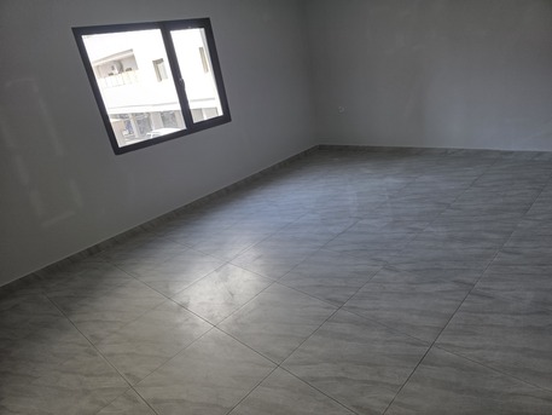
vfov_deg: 58.9
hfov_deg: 73.9
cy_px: 208
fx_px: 367
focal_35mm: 23
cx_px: 276
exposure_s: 1/180
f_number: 1.7
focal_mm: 6.3
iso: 80
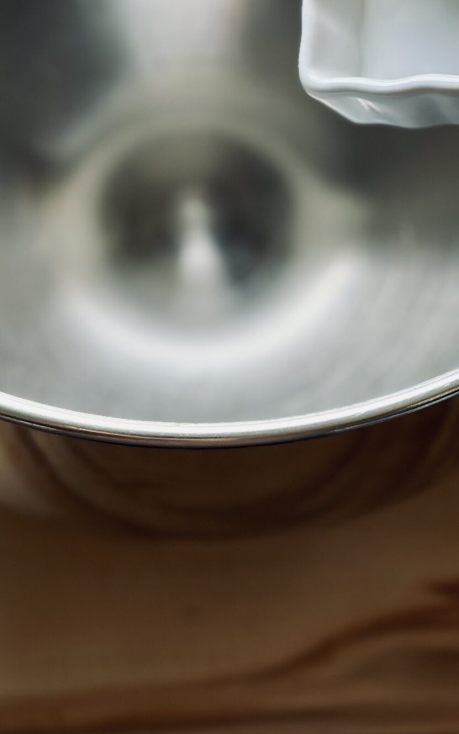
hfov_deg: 13.3
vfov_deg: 20.7
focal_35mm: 98
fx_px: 1961
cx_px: 194
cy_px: 56
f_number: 1.78
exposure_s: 1/143
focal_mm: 6.86
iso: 80
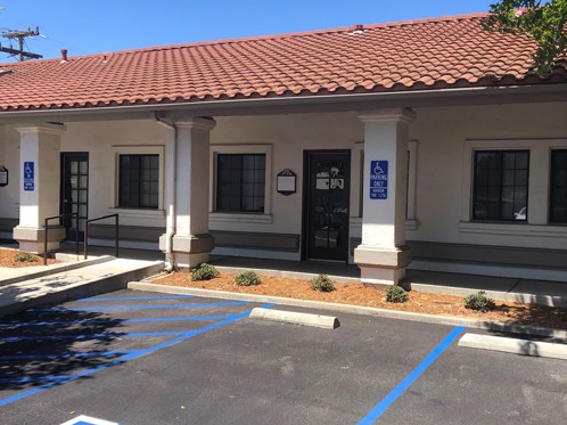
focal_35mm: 36
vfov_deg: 39.6
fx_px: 589
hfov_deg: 51.1
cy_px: 224
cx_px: 338
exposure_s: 1/873
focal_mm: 3.99
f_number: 1.8
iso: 20
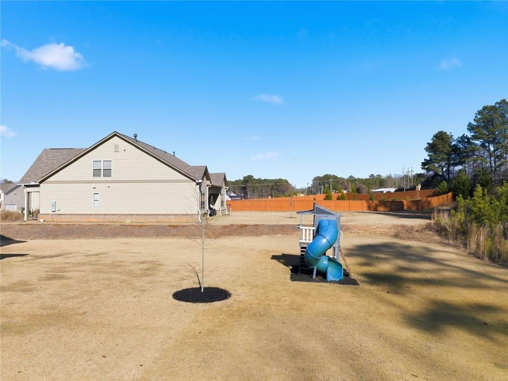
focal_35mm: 24
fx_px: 352
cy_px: 190
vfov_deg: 56.8
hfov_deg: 71.6
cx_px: 254
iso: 100
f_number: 2.8
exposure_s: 1/2000
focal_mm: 12.3
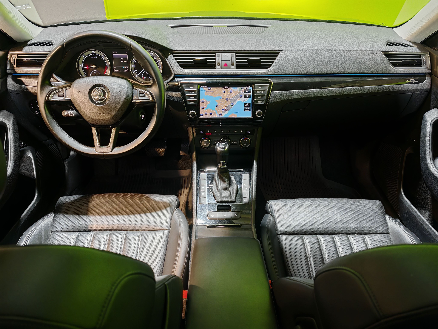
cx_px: 219
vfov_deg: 51.4
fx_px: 342
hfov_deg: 65.3
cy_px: 164
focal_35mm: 27
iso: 125
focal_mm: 6.83
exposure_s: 1/33
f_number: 1.4
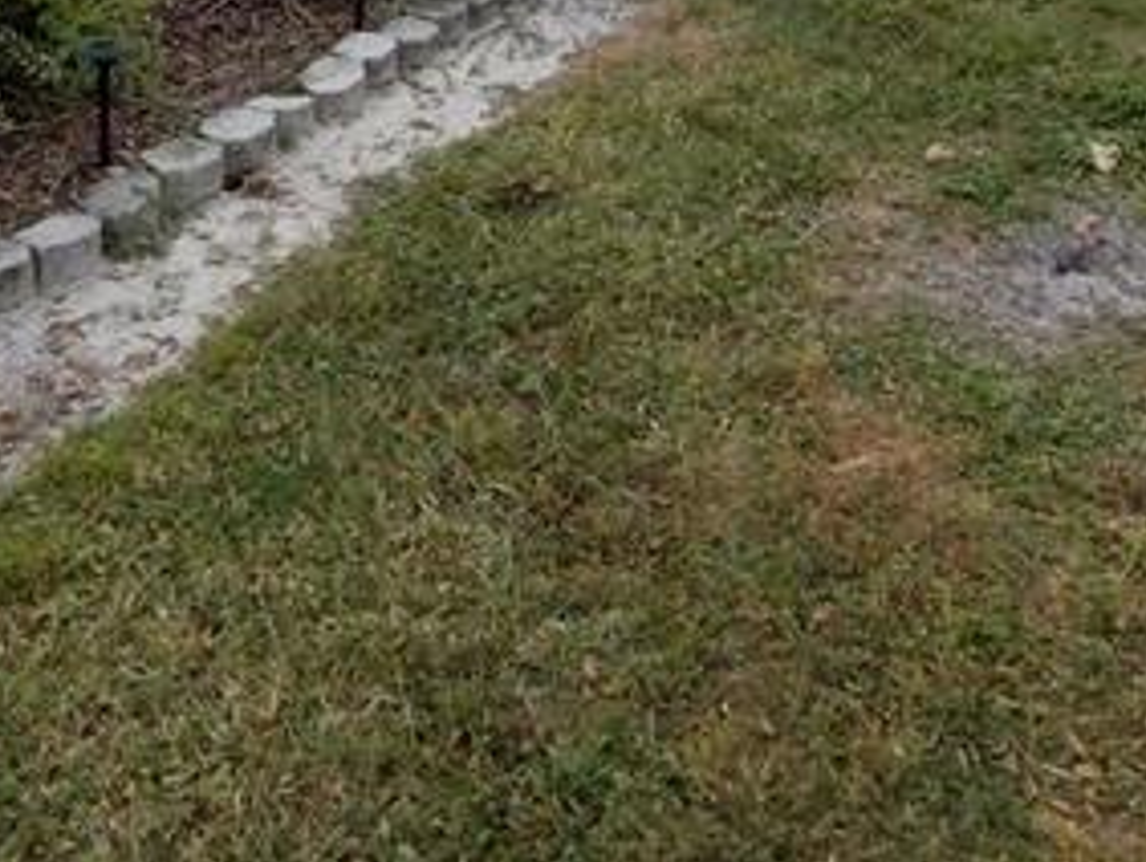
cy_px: -305
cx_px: 406
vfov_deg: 22.2
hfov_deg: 33.0
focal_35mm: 58
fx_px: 1922
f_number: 2.2
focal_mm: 1.66
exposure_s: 1/462
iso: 100
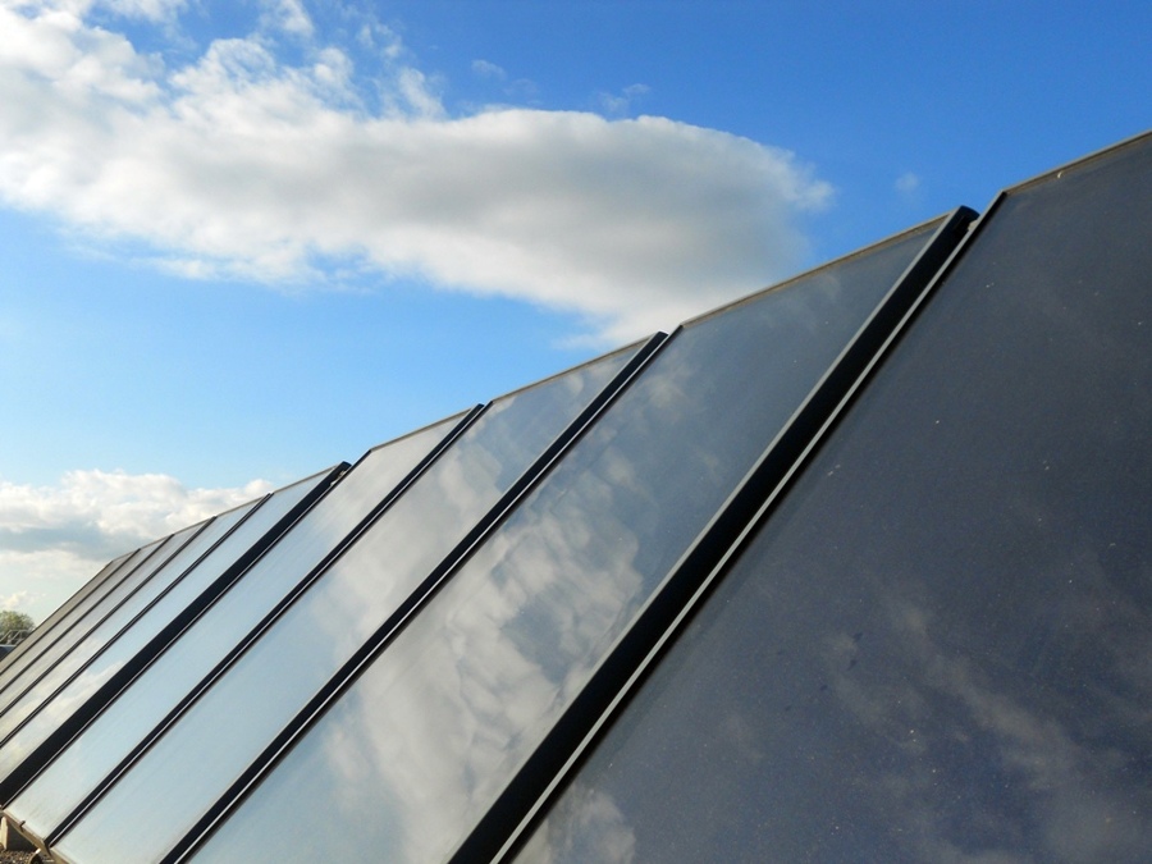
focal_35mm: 38
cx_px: 576
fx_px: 1265
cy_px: 432
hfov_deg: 49.0
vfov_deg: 37.7
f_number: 3.9
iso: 80
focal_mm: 6.9
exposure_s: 1/800
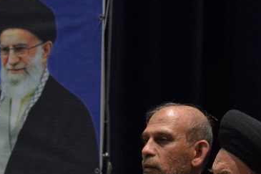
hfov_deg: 11.5
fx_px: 1290
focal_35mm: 178
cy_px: 155
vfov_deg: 7.7
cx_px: 54
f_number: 5.6
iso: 1000
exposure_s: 1/60
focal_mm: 55
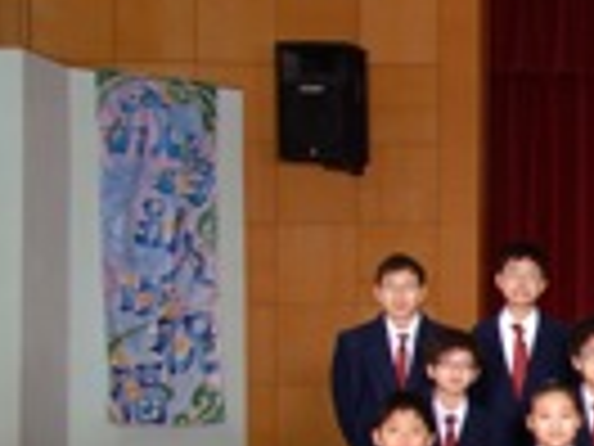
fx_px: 1802
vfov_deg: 14.0
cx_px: 990
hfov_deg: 16.4
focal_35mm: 105
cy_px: 358
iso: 100
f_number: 7.1
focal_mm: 20
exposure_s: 1/13
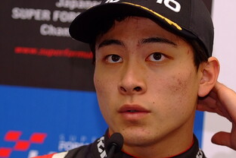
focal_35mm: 339
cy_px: 146
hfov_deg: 6.1
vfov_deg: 4.1
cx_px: 126
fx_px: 2222
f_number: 2.8
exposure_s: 1/250
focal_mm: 98
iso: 400
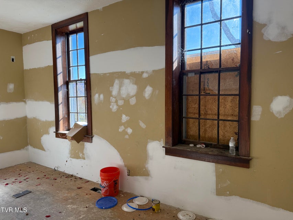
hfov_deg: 71.6
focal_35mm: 24
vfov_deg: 56.8
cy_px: 110
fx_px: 203
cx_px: 146
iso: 100
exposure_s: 1/302
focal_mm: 6.76
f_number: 1.78
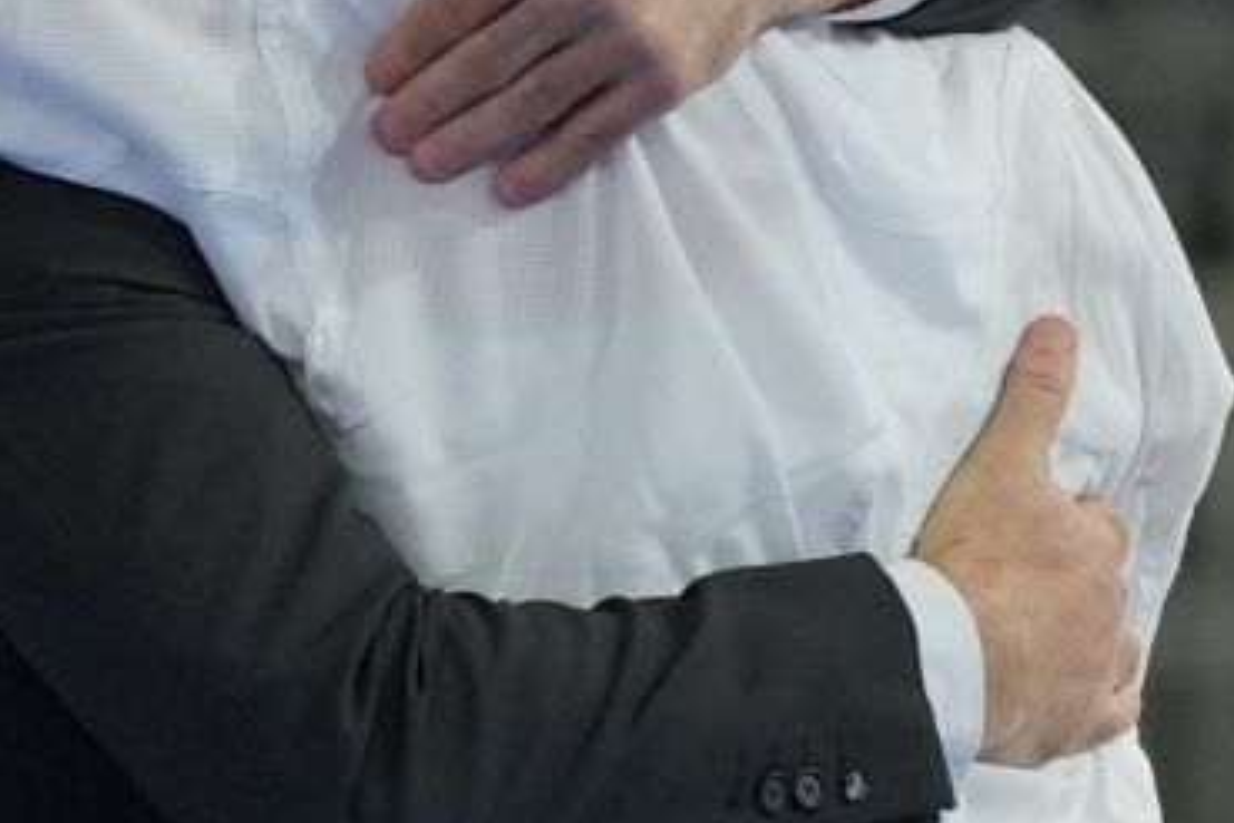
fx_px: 50213
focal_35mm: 1465
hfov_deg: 1.4
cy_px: 214
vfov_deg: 0.9
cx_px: 538
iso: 2000
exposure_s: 1/800
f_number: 2.8
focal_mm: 200
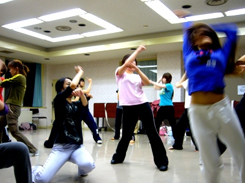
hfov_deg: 47.8
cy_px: 100
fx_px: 276
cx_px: 113
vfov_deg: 36.8
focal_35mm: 39
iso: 100
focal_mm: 5.8
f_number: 2.8
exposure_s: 1/25
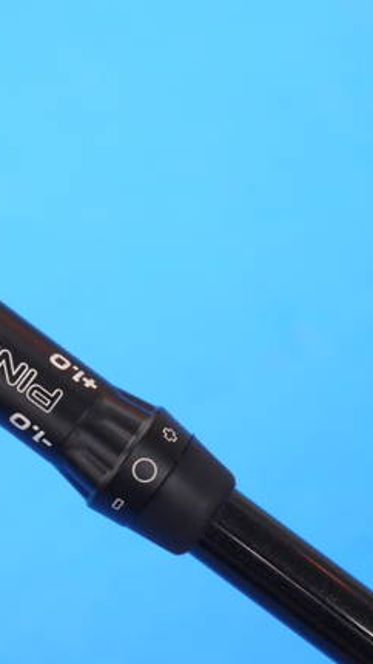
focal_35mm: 136
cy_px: 344
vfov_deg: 15.8
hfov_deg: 8.9
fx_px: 2395
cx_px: 57
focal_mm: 42
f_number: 5.6
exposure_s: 1/80
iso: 640
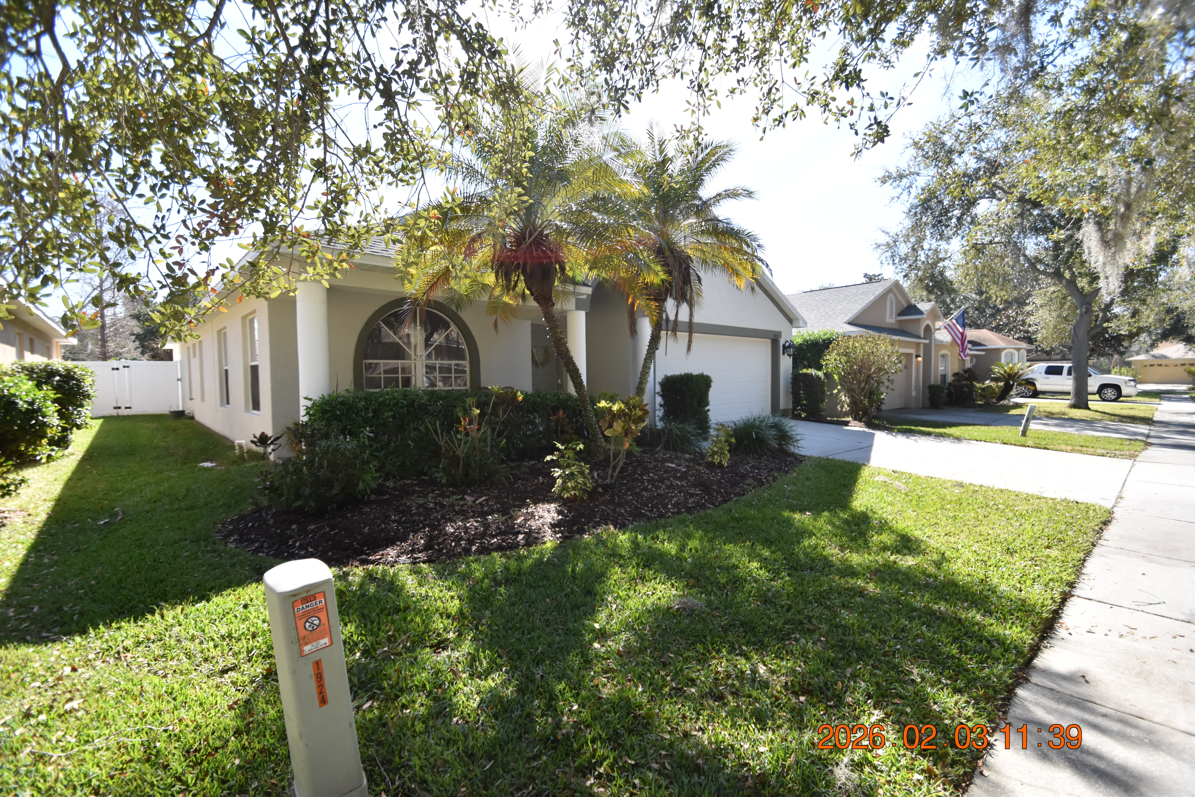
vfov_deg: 77.3
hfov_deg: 100.4
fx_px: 498
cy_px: 398
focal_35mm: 15
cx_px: 598
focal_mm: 10
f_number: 3.5
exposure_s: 1/2000
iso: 800
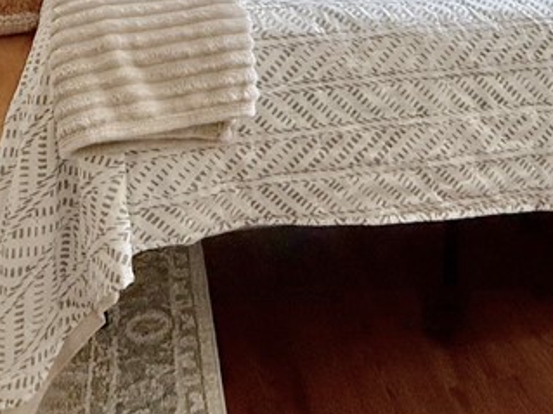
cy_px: -158
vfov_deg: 26.1
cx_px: 316
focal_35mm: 45
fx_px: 719
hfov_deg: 42.0
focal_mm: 2.22
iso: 250
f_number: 2.2
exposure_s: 1/120
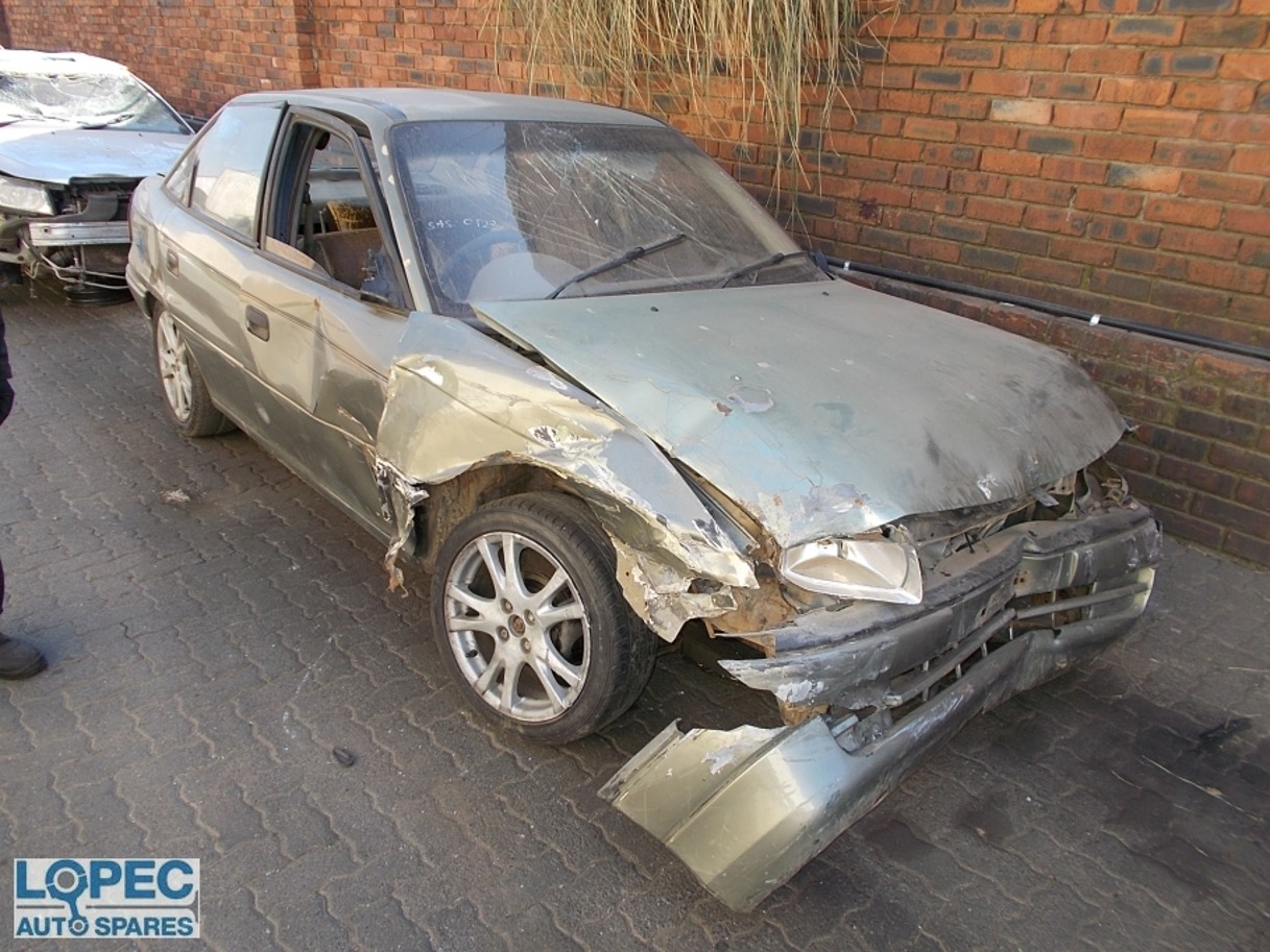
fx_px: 954
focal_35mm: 26
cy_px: 476
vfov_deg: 53.1
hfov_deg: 67.3
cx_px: 635
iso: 80
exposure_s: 1/125
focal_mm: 4.6
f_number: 3.2
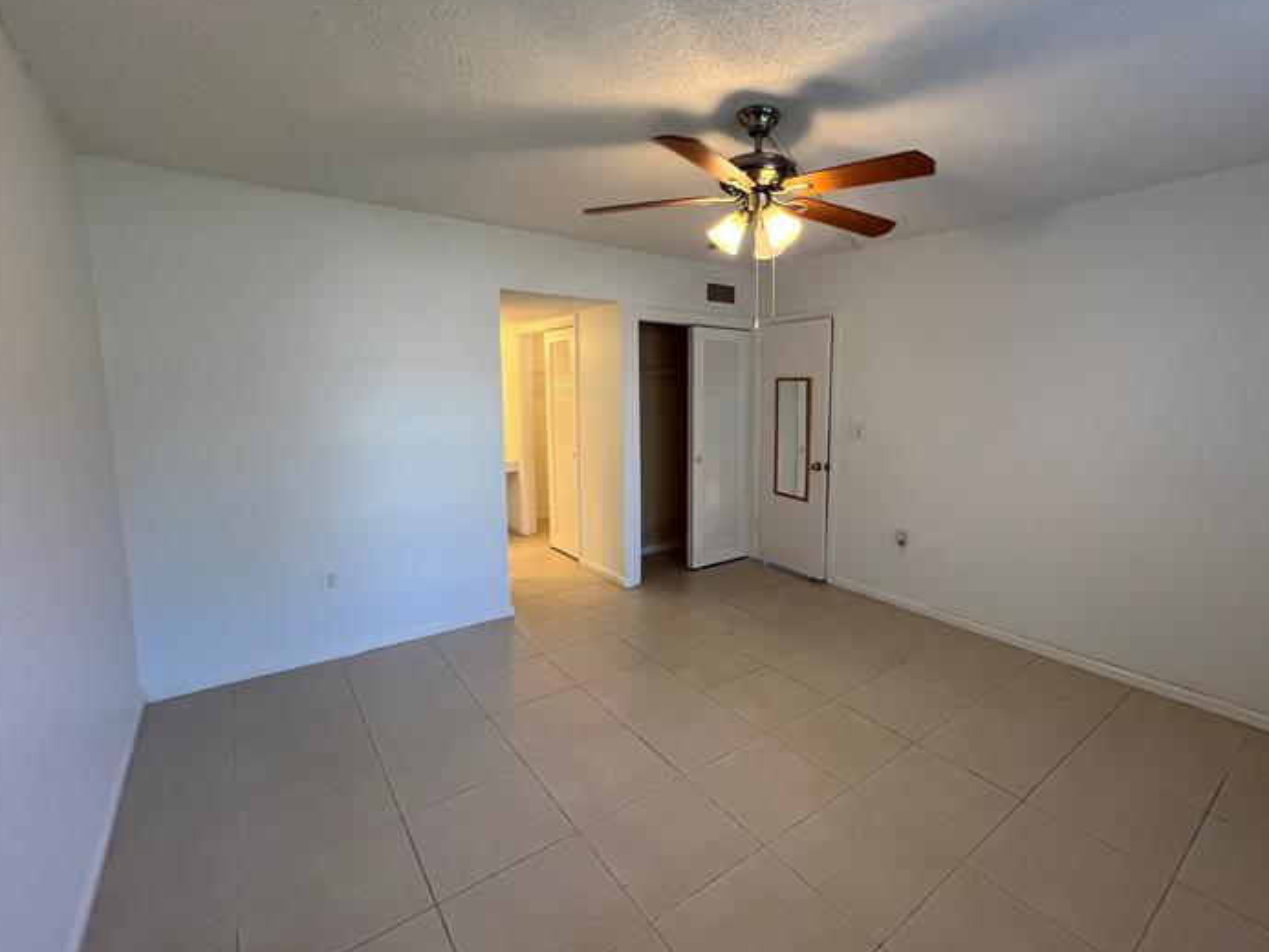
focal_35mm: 15
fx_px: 550
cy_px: 452
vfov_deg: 81.7
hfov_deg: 97.6
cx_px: 720
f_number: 1.8
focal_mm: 1.57
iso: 200
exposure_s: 1/120
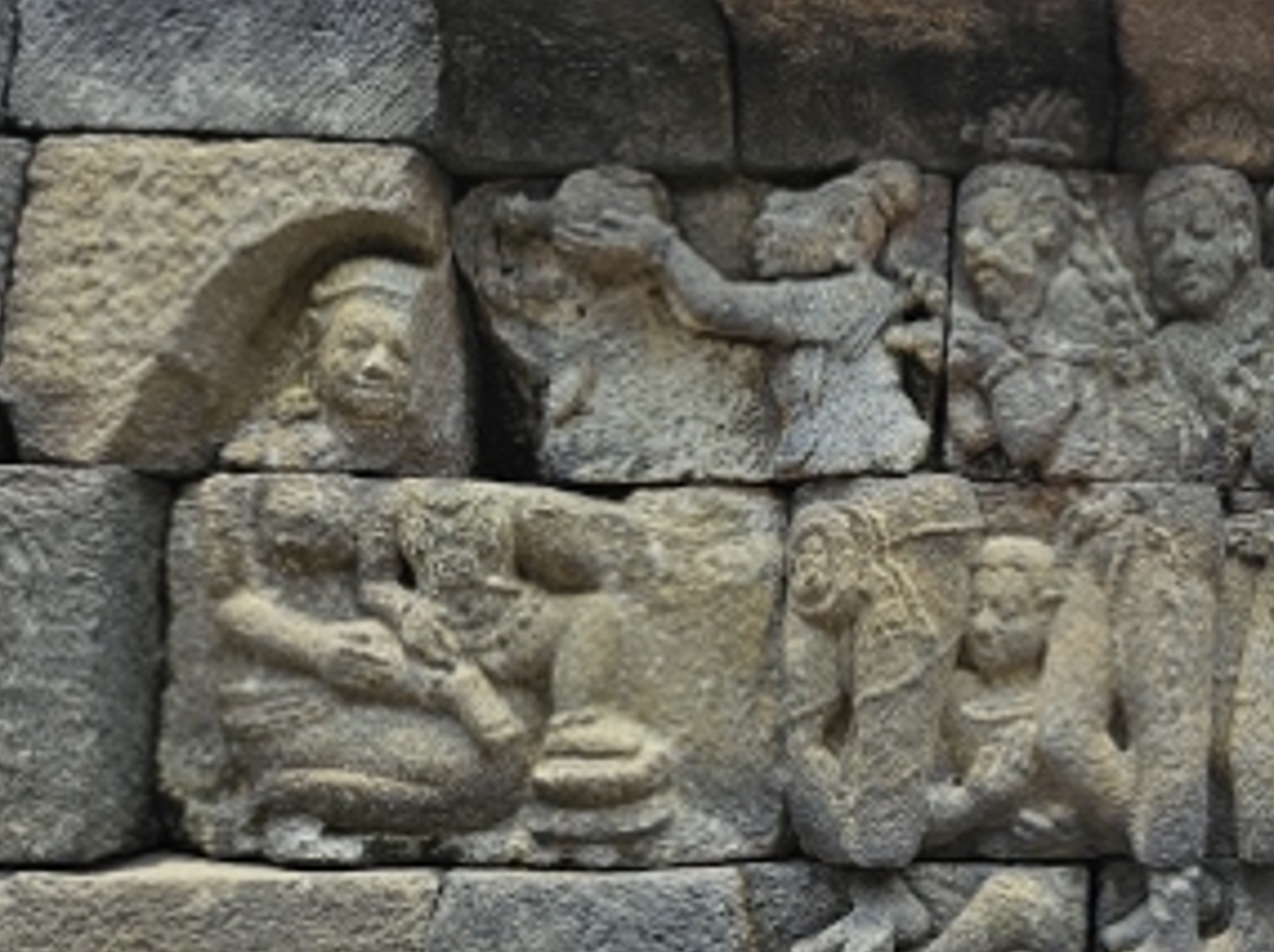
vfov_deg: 35.9
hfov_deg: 43.9
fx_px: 1470
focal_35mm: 40
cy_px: 467
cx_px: 1075
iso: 40
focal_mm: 5.4
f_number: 1.8
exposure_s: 1/1293
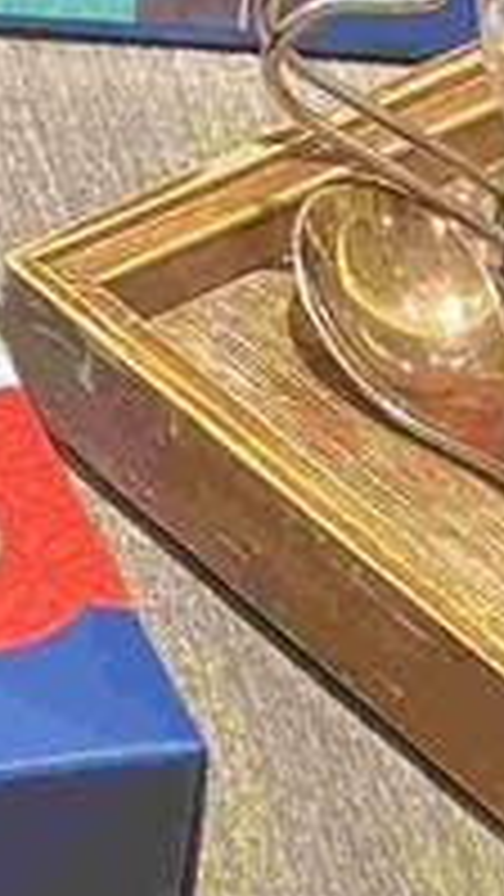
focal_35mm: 171
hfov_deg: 6.8
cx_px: -562
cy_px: -302
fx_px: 4061
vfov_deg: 12.2
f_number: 1.5
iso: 200
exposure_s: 1/60
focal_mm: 5.7
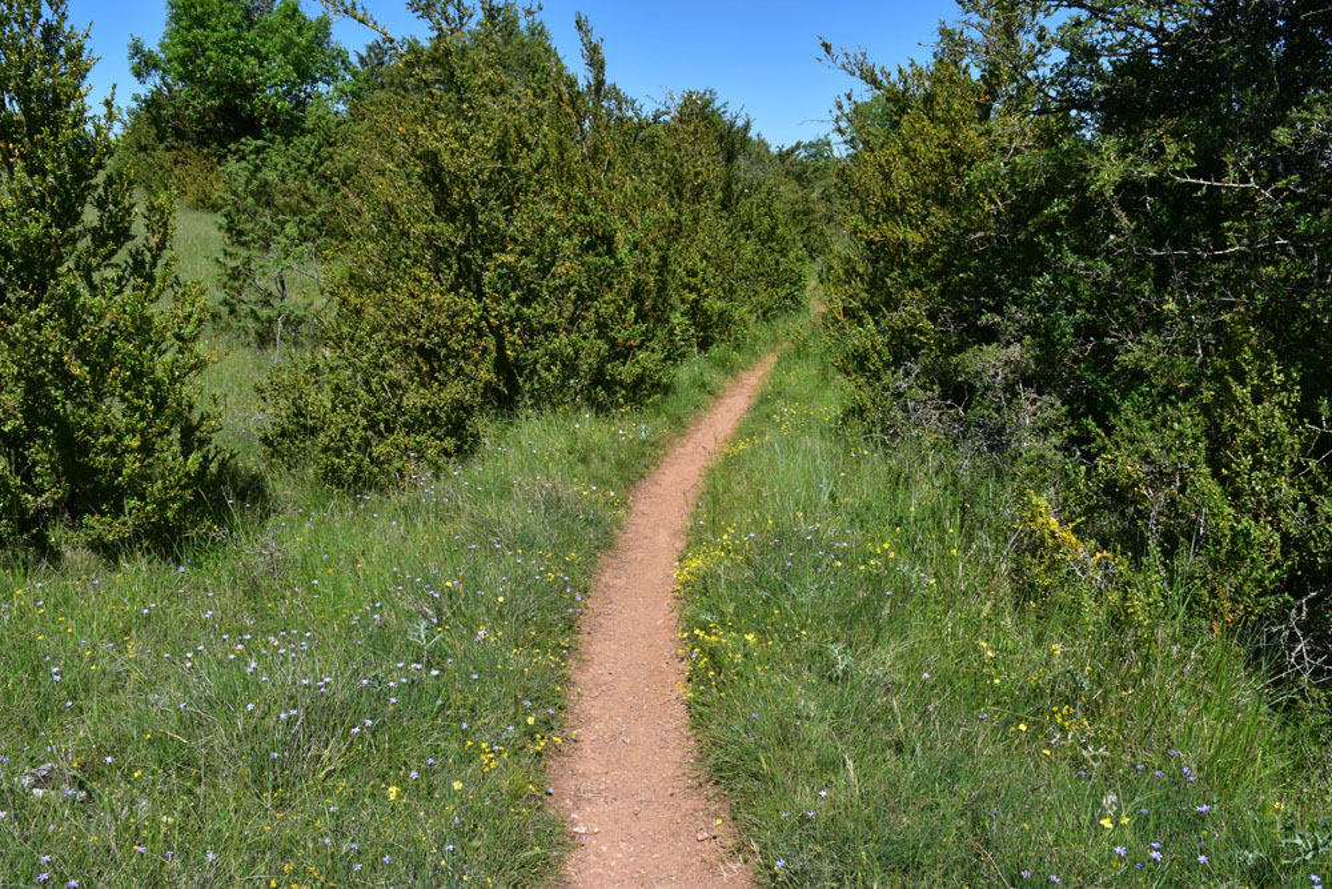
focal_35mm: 27
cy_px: 444
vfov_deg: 47.9
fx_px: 999
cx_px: 666
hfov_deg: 67.4
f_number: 16
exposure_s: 1/320
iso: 400
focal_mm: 18
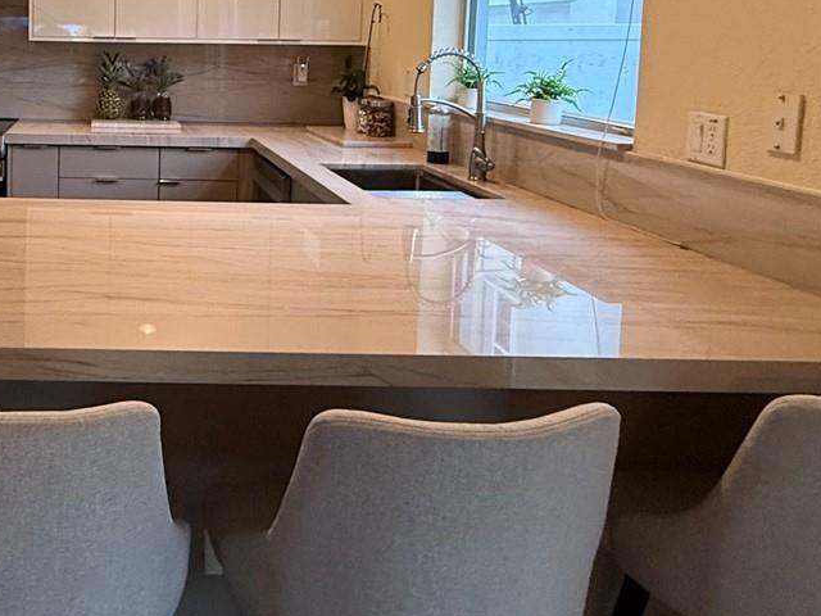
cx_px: 105
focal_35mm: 35
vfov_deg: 38.8
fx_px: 830
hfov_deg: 48.0
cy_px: 107
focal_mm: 2.22
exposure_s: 1/60
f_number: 2.2
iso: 320
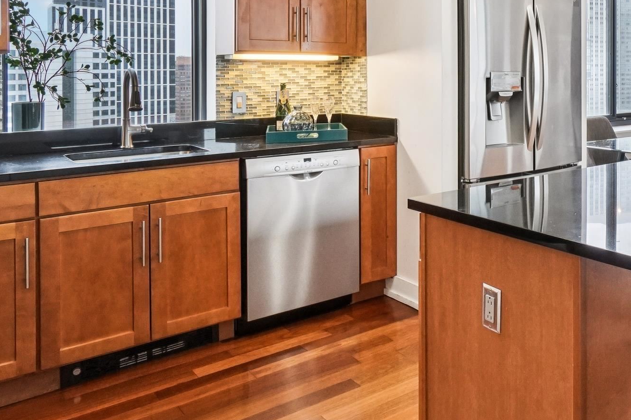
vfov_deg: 37.5
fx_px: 596
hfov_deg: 50.6
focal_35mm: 34
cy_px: 83
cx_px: 546
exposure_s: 1/30
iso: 500
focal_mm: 10
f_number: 8
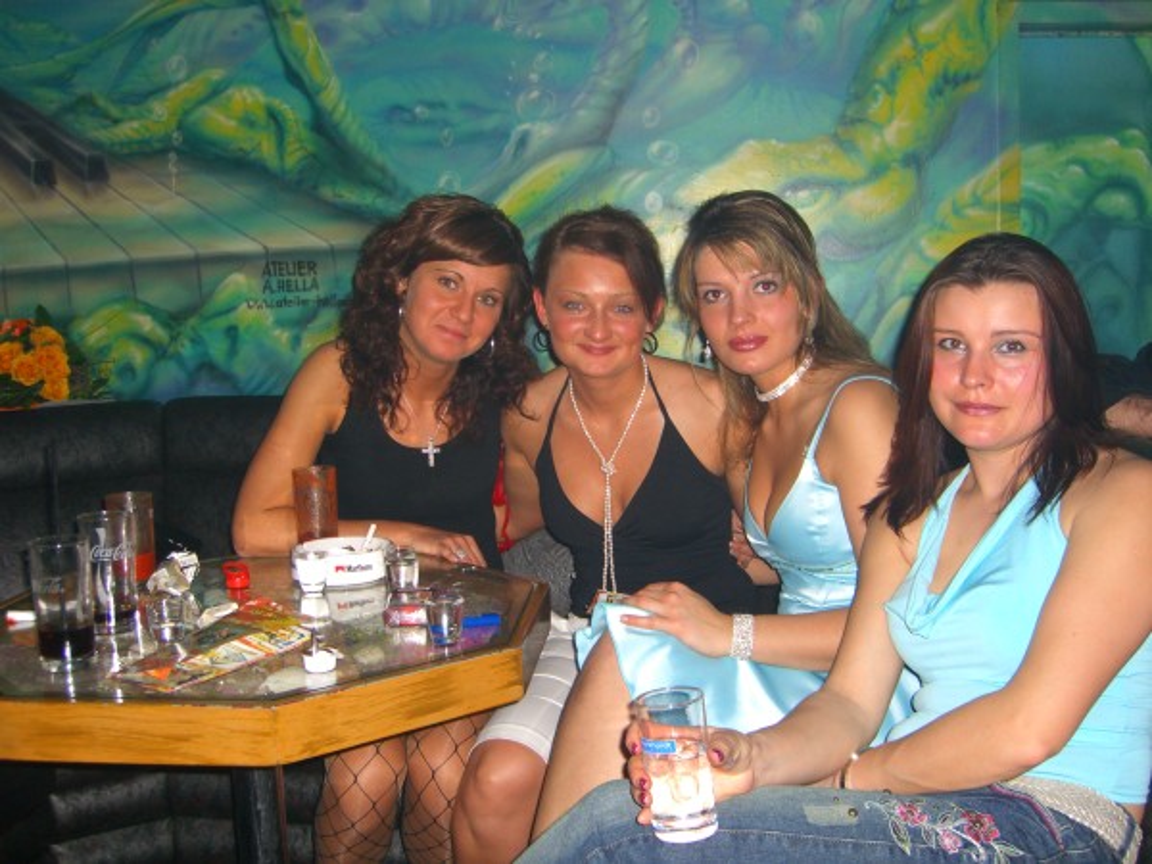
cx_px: 576
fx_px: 1265
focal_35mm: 38
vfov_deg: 37.7
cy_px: 432
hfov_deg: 49.0
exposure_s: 1/60
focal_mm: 7.9
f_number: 2.8
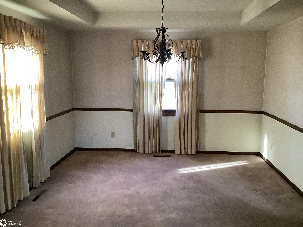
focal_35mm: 31
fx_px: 271
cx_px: 152
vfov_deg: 45.4
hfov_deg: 58.4
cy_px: 114
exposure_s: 1/60
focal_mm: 3.3
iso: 320
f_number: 2.4
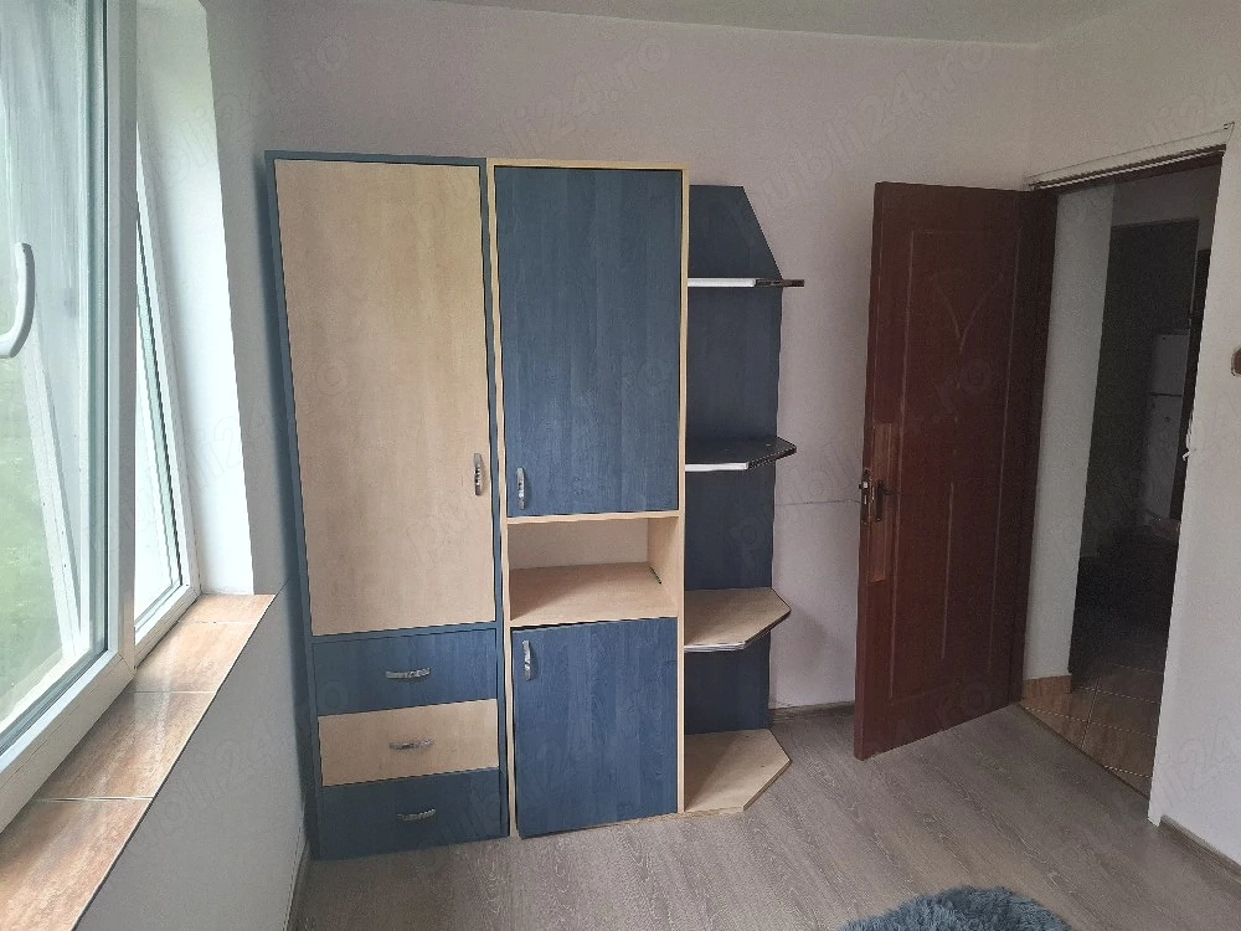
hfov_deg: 73.9
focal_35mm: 23
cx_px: 620
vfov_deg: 58.9
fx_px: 825
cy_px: 466
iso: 125
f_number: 1.8
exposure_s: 1/120
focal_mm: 5.54
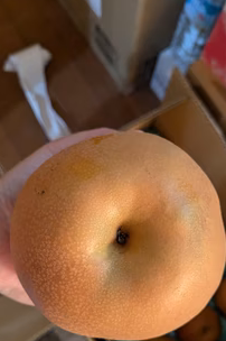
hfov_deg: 35.8
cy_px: 199
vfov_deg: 51.7
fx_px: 349
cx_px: 128
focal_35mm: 37
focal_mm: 4.38
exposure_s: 1/50
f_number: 1.73
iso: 870
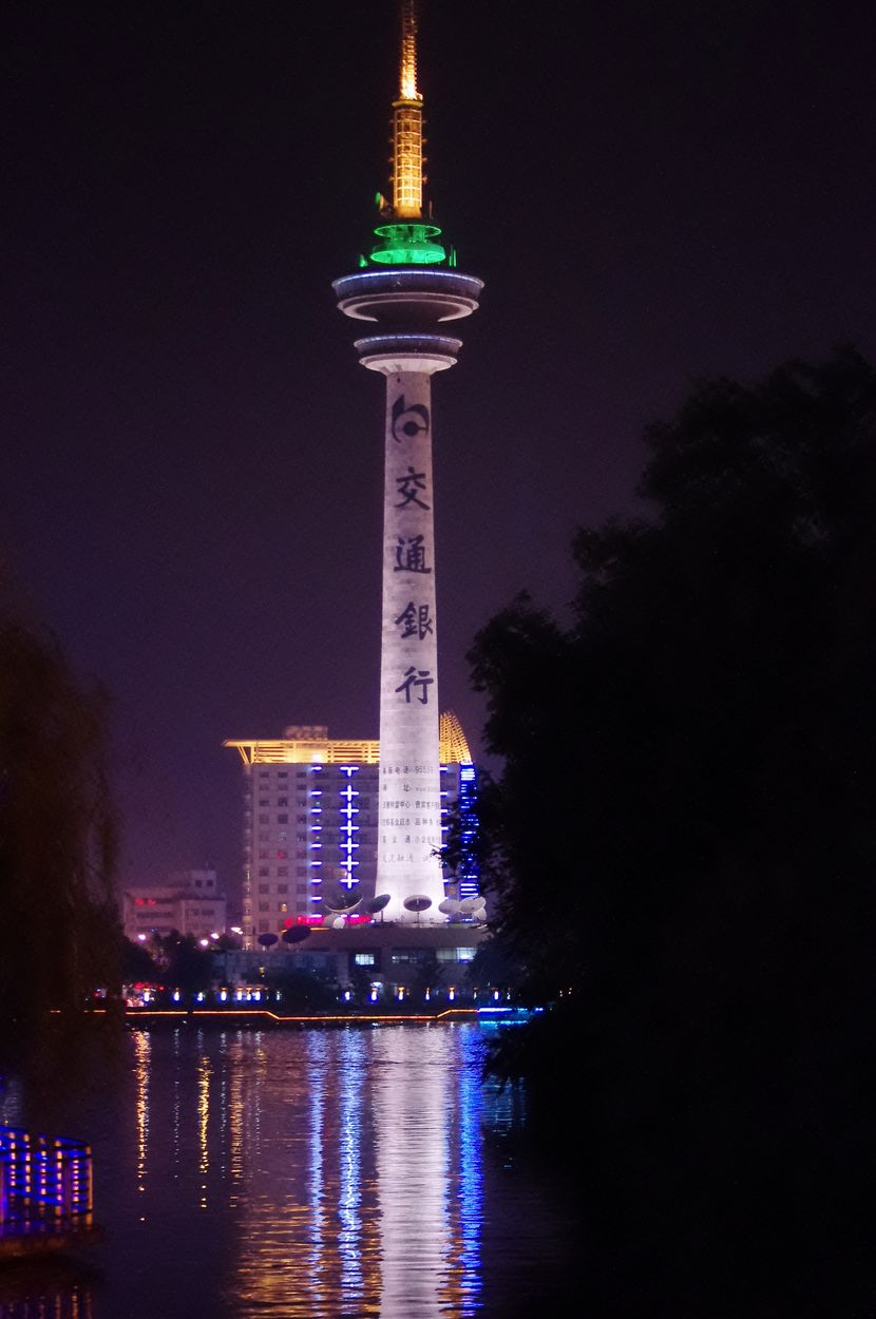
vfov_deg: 19.5
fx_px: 3843
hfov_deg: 13.0
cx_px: 438
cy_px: 660
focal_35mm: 105
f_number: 4
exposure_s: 1/30
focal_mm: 70
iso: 6400
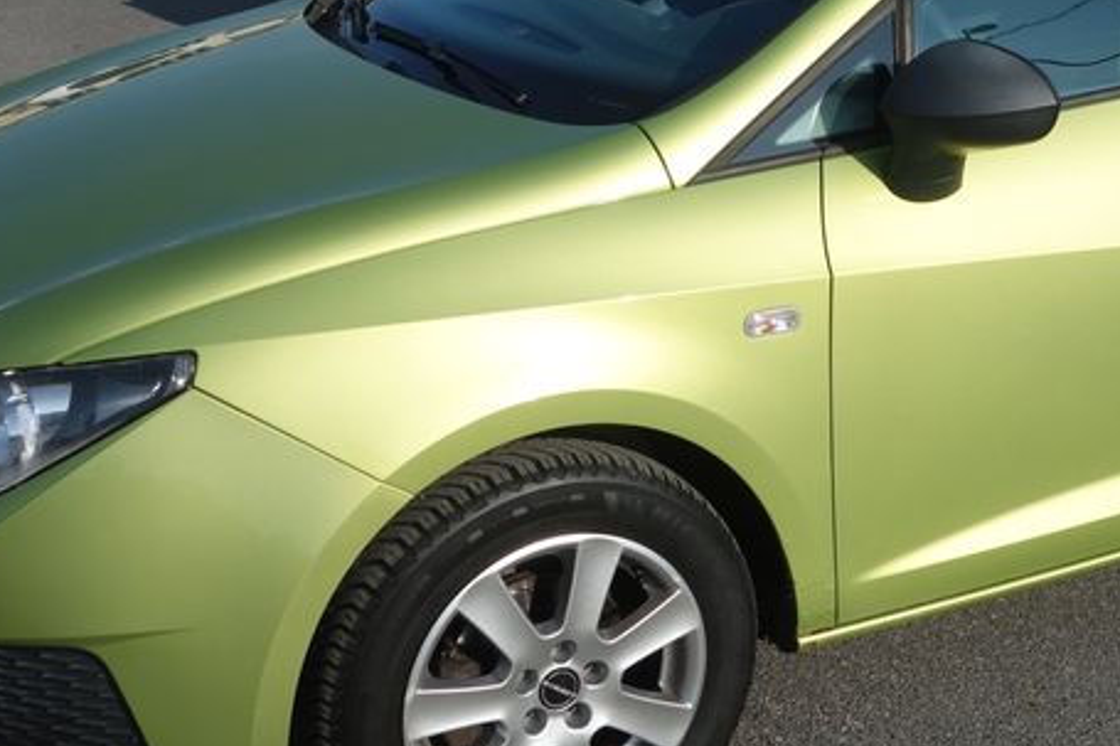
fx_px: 1959
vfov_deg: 21.4
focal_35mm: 63
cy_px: 218
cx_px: 815
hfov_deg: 31.4
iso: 125
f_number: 5.6
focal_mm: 10.4
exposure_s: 1/640
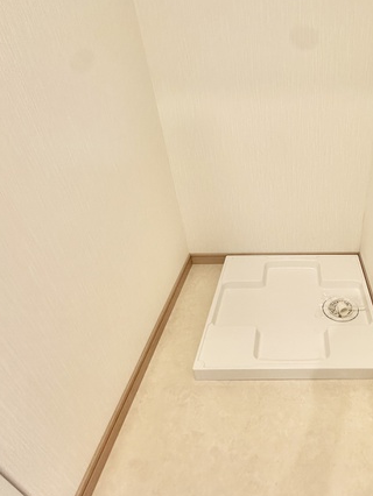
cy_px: 246
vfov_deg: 73.9
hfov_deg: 55.0
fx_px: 330
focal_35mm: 23
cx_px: 295
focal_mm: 2.22
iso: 160
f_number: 2.2
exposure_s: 1/60
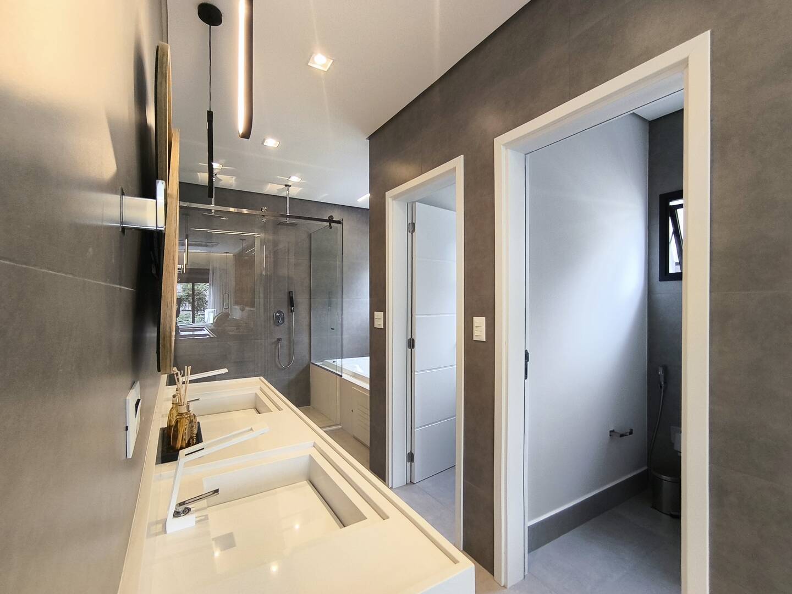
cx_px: 396
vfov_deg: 78.1
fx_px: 366
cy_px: 297
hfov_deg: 94.5
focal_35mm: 16
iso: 125
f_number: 2.2
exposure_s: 1/60
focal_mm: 1.65
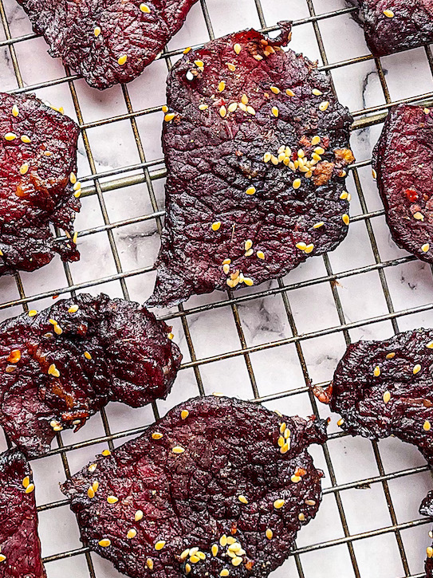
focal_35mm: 67
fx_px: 1118
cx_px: 67
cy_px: 22
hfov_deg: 21.5
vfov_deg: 27.6
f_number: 1.6
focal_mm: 4.2
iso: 100
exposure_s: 1/120
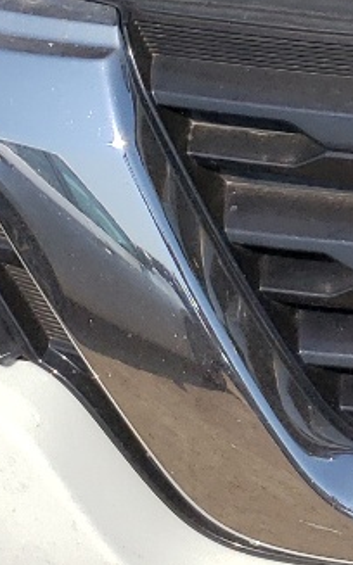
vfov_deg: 15.3
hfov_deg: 8.8
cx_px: 860
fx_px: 2081
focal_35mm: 135
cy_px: 78
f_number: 1.5
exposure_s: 1/5000
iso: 50
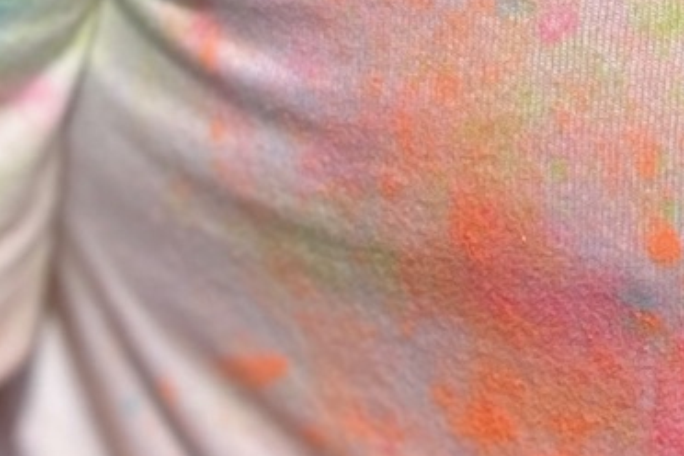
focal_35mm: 149
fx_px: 2831
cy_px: -1065
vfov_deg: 7.6
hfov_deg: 13.3
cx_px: 905
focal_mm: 5.7
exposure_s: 1/3077
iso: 50
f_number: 1.5
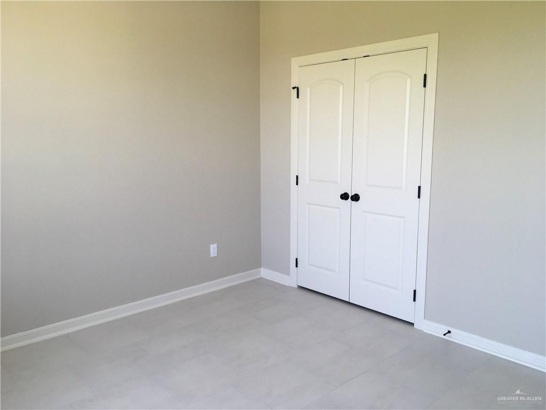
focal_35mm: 29
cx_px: 273
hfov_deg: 61.7
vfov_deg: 48.2
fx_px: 457
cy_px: 205
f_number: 2.2
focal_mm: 4.15
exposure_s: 1/60
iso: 32
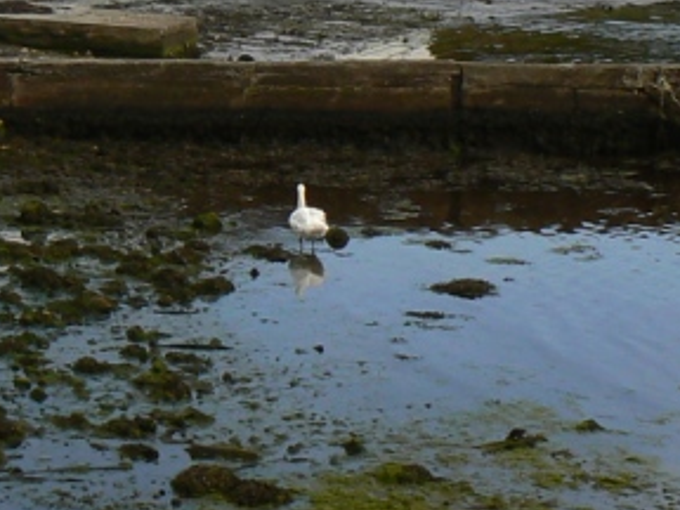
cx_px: -99
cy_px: -52
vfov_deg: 11.4
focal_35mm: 128
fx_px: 2514
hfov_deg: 15.0
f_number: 6.3
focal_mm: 6
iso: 80
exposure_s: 1/400
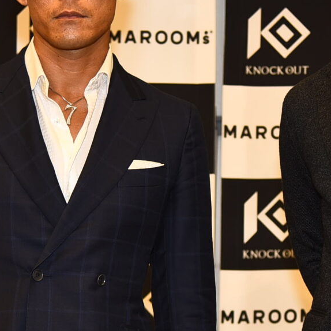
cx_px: 195
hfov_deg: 10.6
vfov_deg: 10.6
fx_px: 1785
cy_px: 193
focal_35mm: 165
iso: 400
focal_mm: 58
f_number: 4
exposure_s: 1/200
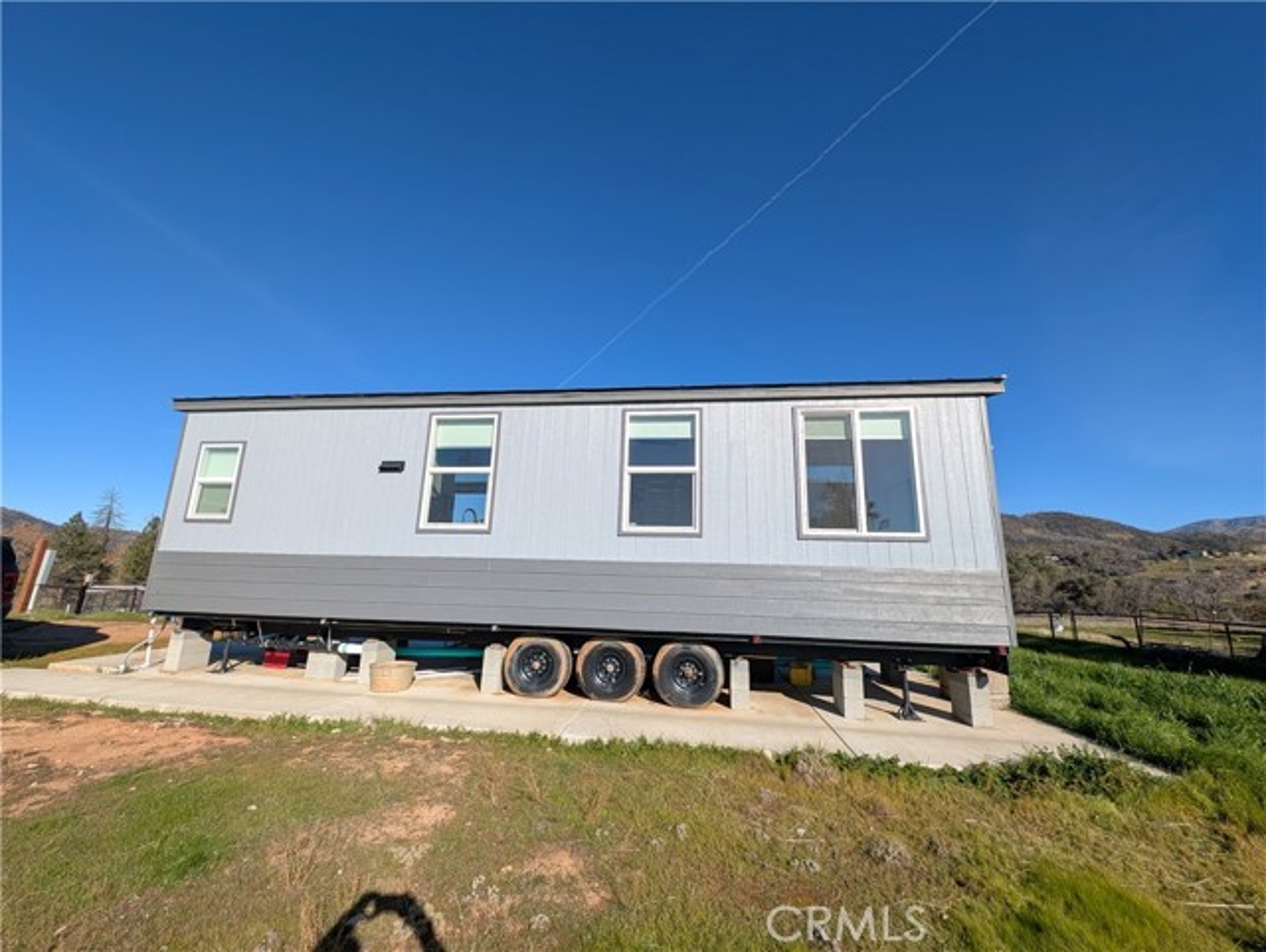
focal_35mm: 12
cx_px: 633
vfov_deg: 94.6
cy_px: 476
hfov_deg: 110.5
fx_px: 439
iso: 38
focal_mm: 2.23
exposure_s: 1/1733
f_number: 1.95
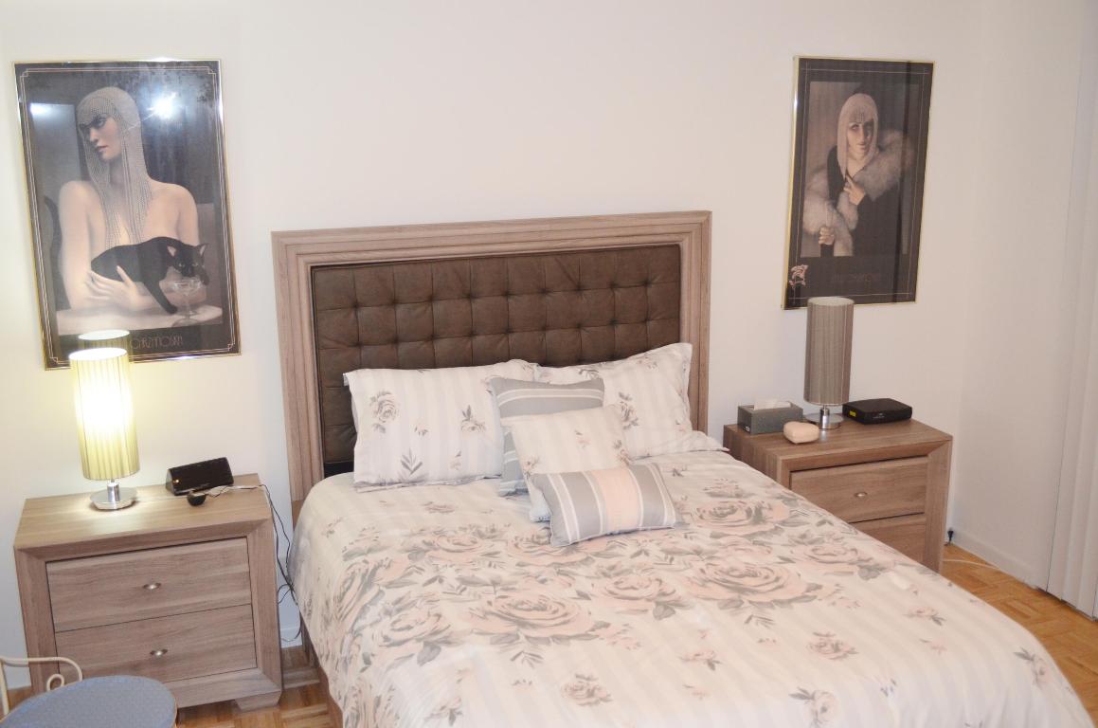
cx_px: 549
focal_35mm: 36
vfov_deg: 36.7
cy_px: 364
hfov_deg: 53.2
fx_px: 1096
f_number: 4
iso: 1100
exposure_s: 1/60
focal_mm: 24
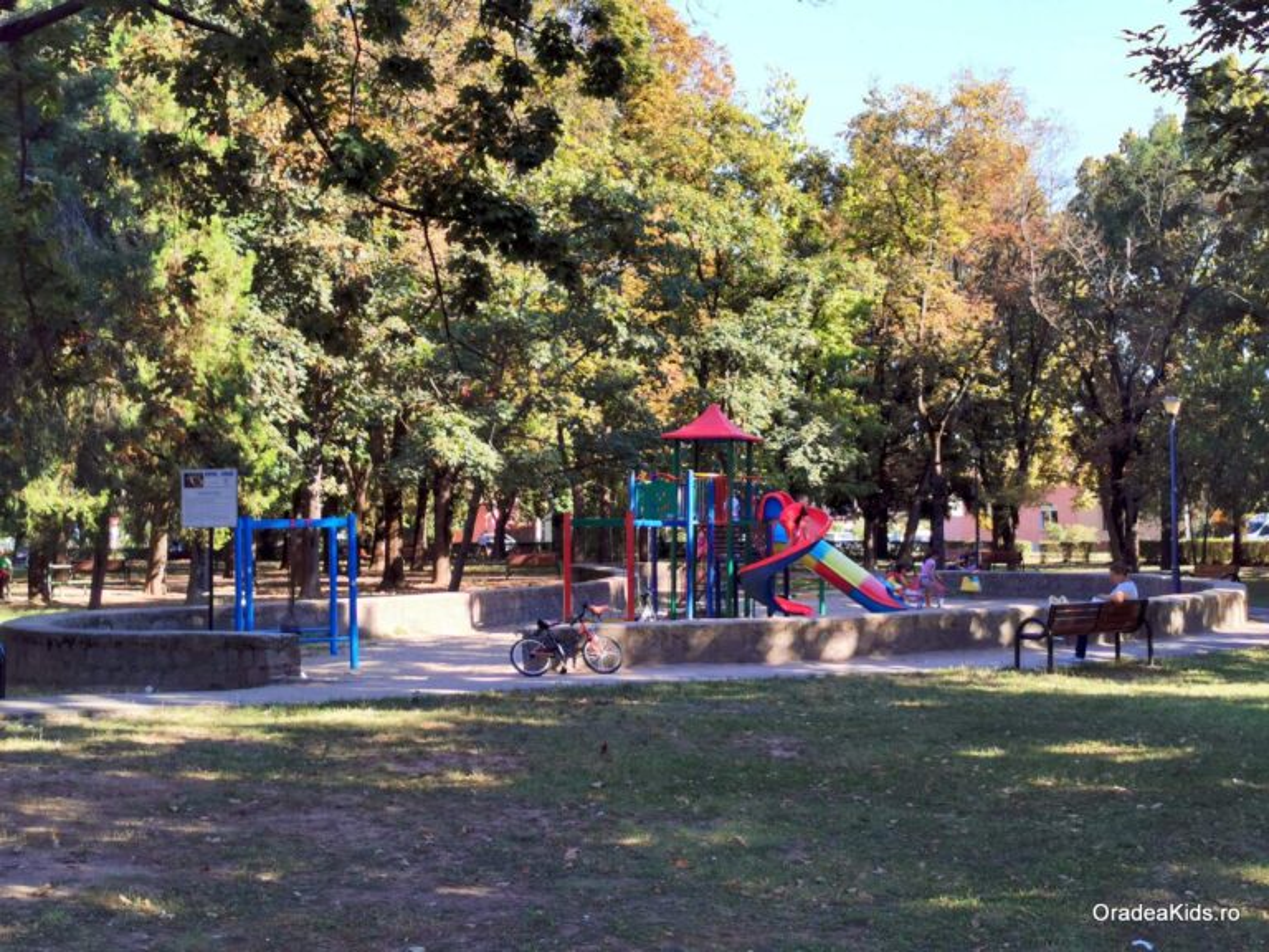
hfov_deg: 38.2
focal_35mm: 50
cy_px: 476
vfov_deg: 29.1
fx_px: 1833
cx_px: 634
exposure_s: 1/832
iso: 50
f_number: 1.6
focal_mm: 5.56
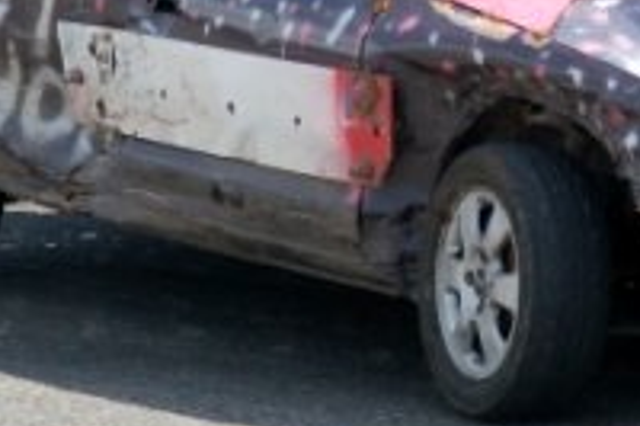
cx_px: 608
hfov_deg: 5.5
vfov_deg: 3.7
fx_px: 6643
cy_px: -176
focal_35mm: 374
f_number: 5.6
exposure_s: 1/1000
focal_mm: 78
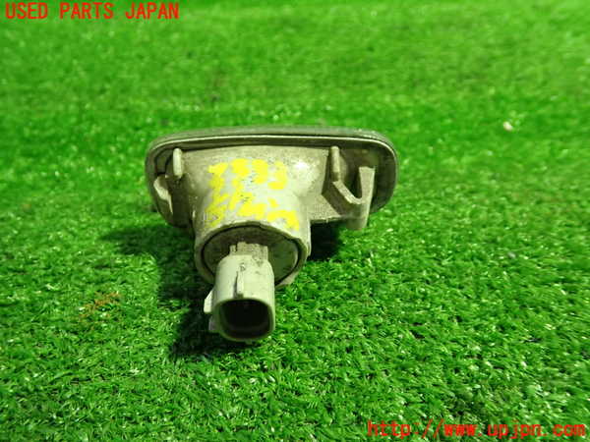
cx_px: 295
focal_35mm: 30
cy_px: 221
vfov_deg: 46.8
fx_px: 511
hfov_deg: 60.0
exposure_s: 1/30
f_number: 2.3
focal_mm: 5.4
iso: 400
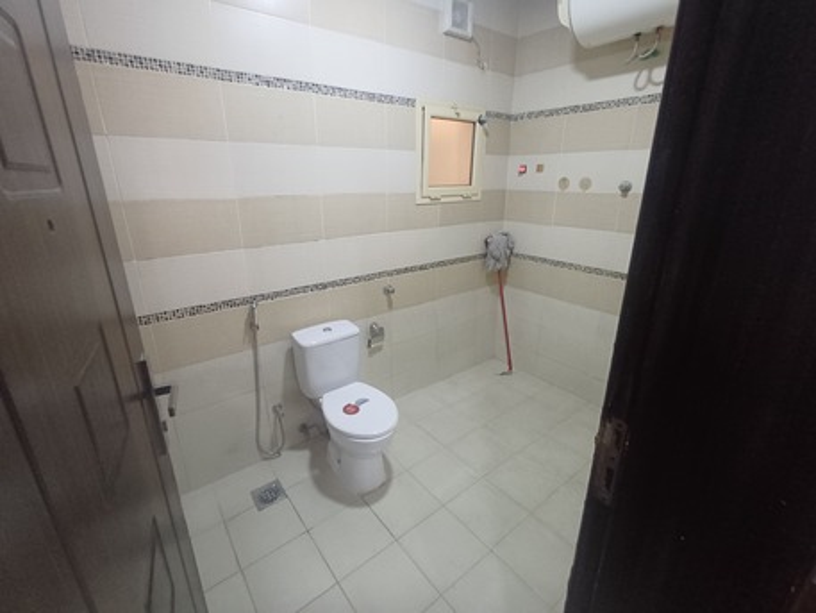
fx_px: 377
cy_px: 306
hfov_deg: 94.5
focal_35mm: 16
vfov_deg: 78.1
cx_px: 408
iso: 320
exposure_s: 1/25
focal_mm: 1.64
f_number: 2.2
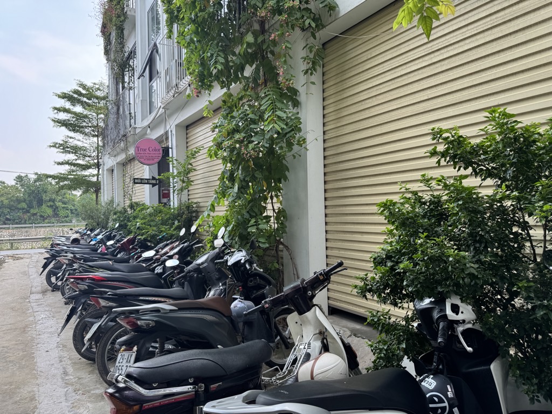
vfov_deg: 56.8
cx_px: 276
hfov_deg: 71.6
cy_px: 207
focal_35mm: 24
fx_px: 383
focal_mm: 6.76
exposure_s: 1/318
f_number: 1.78
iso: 80
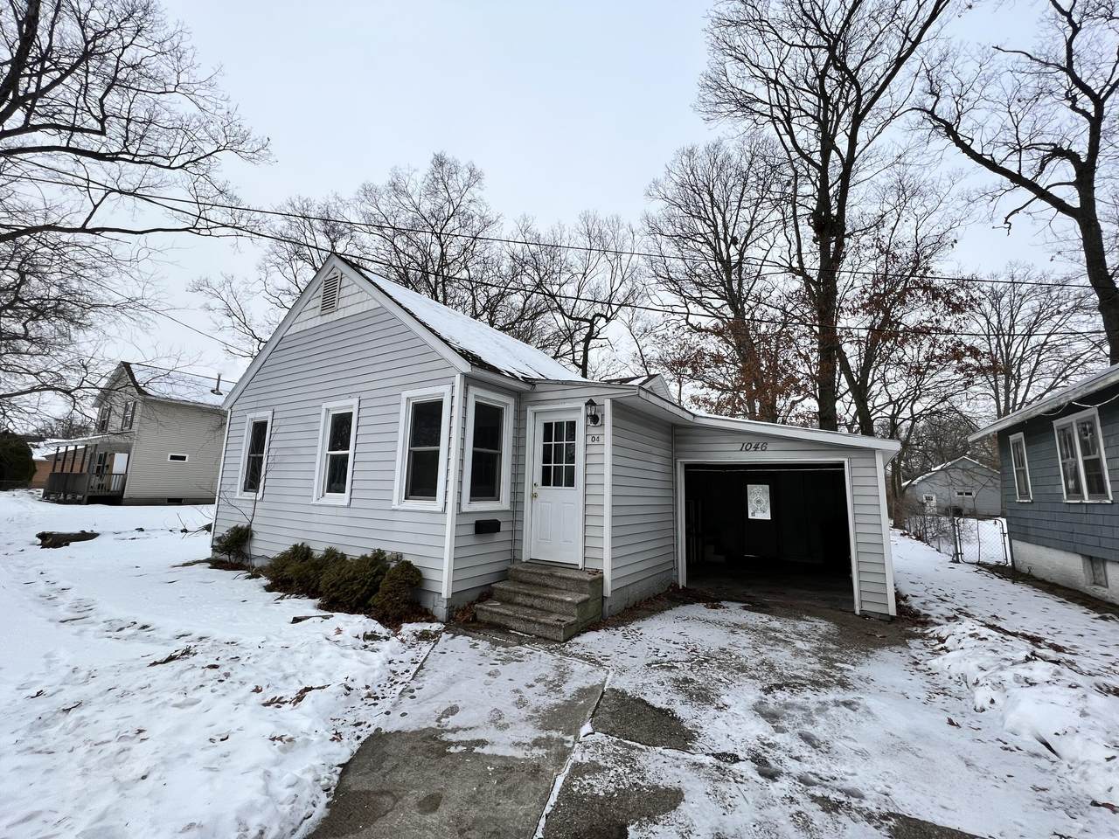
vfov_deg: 89.9
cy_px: 420
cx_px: 560
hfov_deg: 106.2
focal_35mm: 13
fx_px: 420
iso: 32
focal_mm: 1.57
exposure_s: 1/874
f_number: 1.8
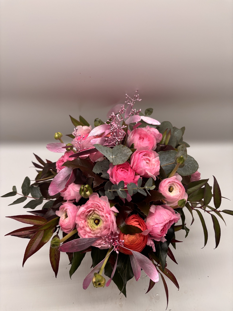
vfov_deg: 67.3
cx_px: 116
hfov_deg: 53.1
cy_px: 156
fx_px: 233
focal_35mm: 26
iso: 100
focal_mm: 5.96
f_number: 1.6
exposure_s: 1/50
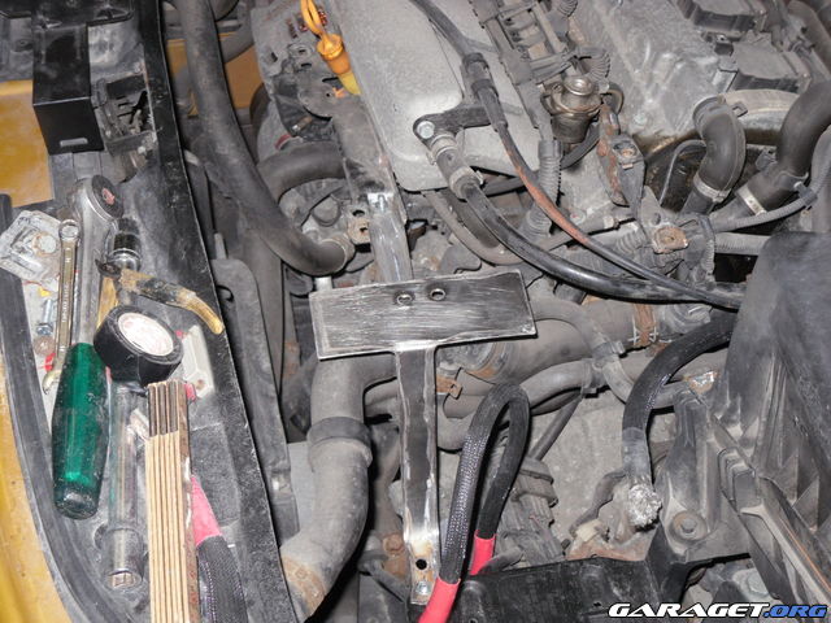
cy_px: 312
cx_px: 416
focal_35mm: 55
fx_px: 1320
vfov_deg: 26.6
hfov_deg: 34.9
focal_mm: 9.83
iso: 100
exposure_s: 1/53
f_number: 4
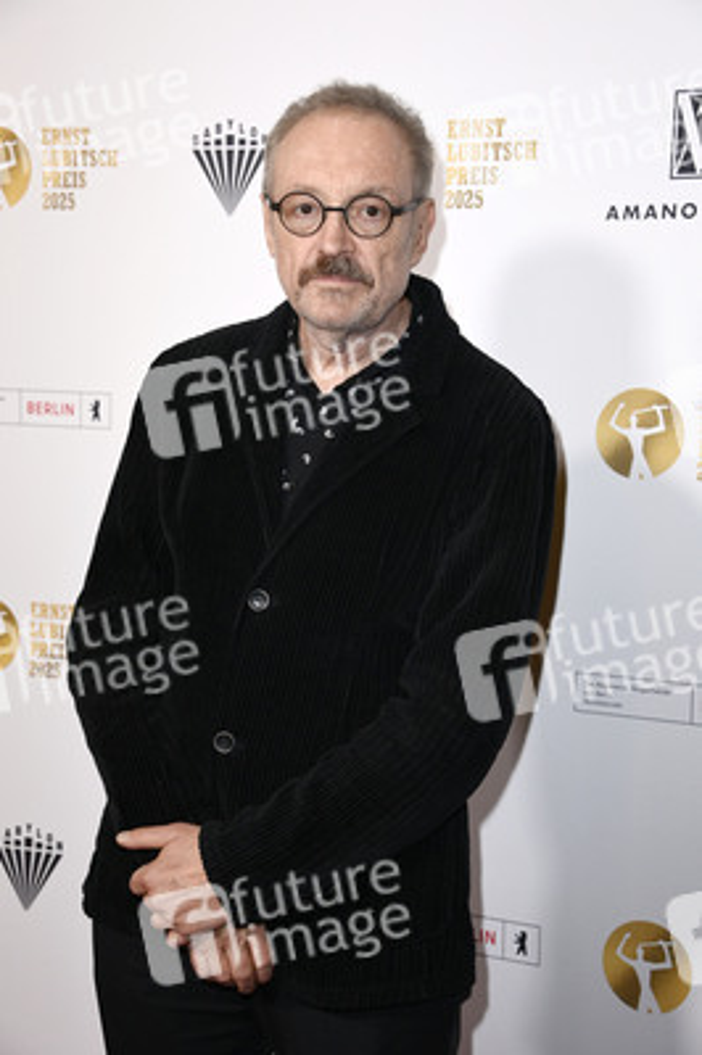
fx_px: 1992
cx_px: 351
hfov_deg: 20.0
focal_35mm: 68
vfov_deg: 29.7
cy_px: 528
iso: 2000
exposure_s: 1/250
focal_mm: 68
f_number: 5.6
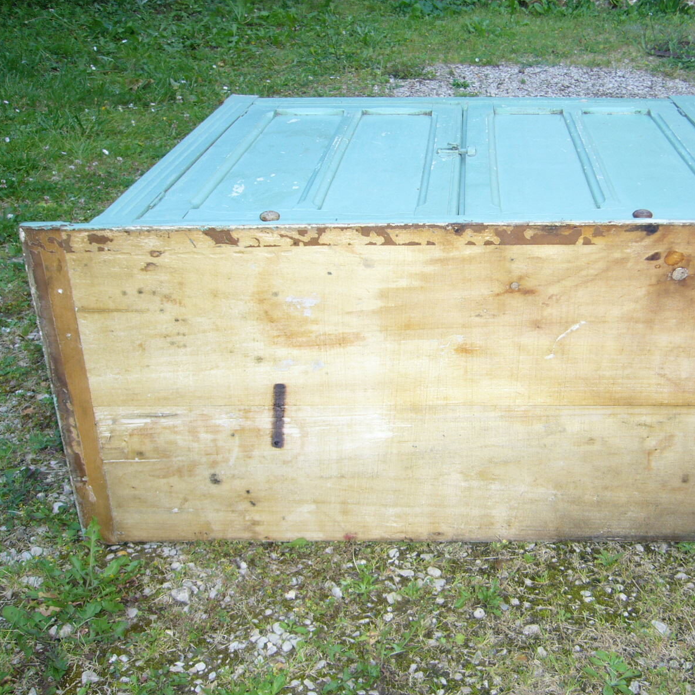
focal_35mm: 42
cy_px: 351
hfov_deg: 39.6
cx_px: 452
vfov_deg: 40.0
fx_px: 954
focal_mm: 5.8
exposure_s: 1/125
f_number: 2.8
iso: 80
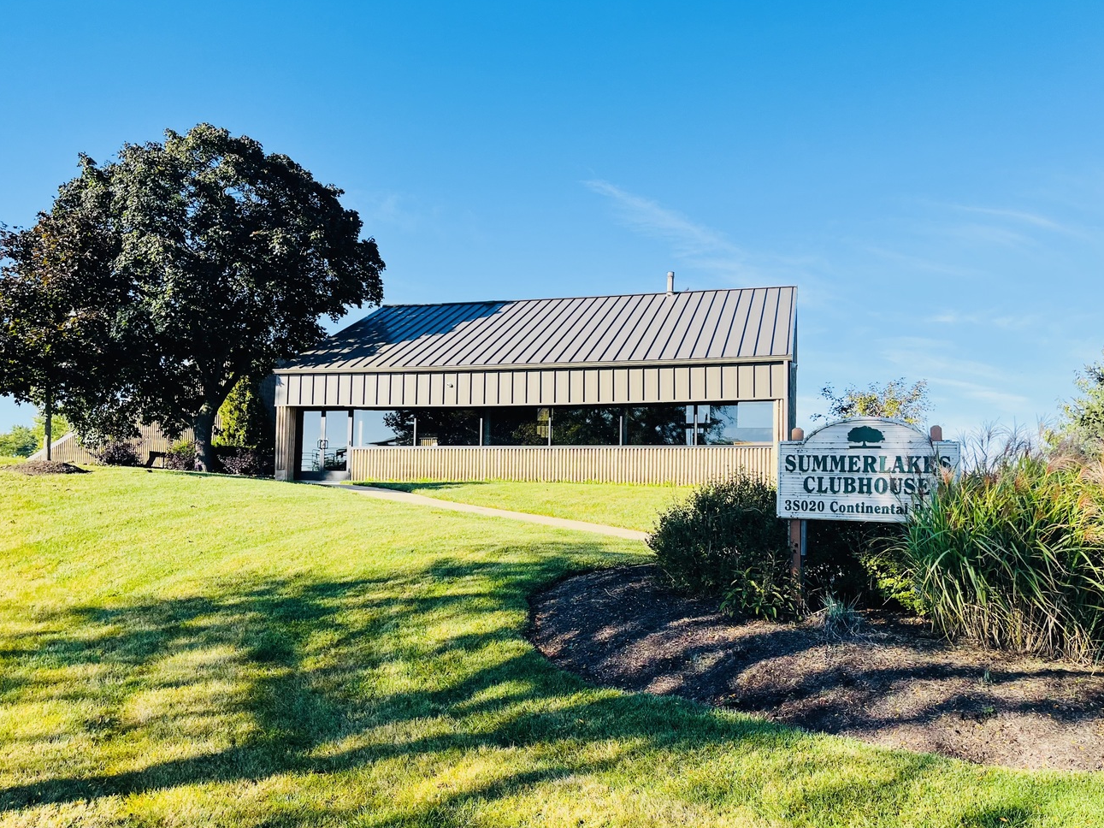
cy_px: 450
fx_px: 925
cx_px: 558
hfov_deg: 61.7
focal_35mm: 29
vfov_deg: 48.2
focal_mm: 5.1
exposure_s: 1/1721
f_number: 1.6
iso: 50
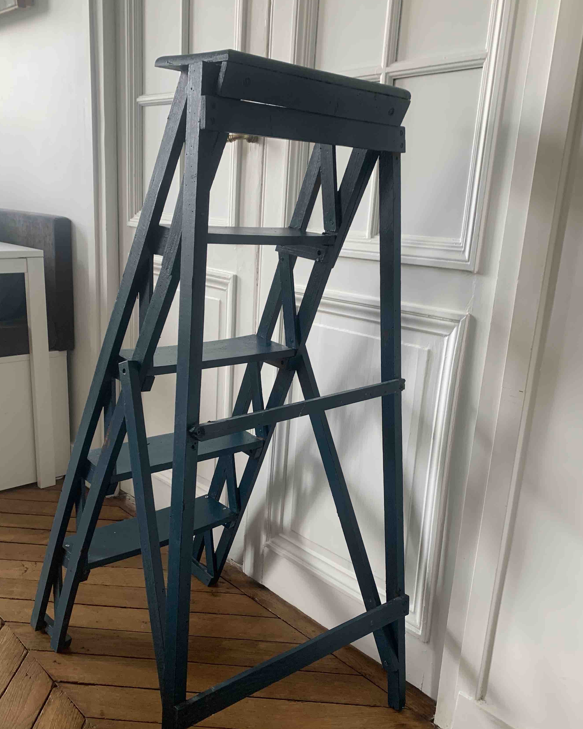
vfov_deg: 57.1
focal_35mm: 31
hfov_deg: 47.0
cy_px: 403
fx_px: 669
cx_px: 259
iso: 100
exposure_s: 1/106
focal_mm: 4.25
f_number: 1.8
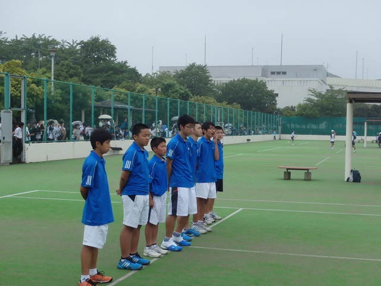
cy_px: 143
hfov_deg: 36.8
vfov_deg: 28.0
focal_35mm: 52
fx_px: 572
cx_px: 190
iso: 125
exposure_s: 1/500
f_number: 5
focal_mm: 9.4
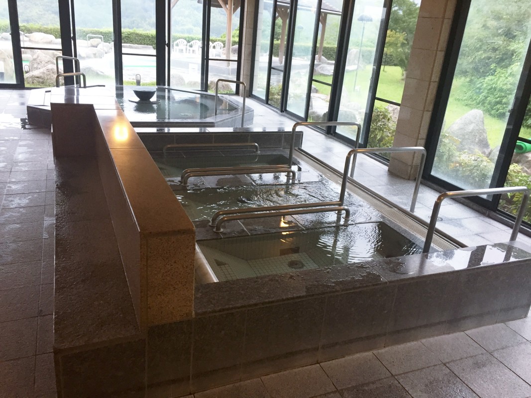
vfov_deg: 48.2
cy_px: 199
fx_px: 445
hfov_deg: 61.7
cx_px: 266
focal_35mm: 29
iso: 50
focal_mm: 4.15
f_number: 2.2
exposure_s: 1/30
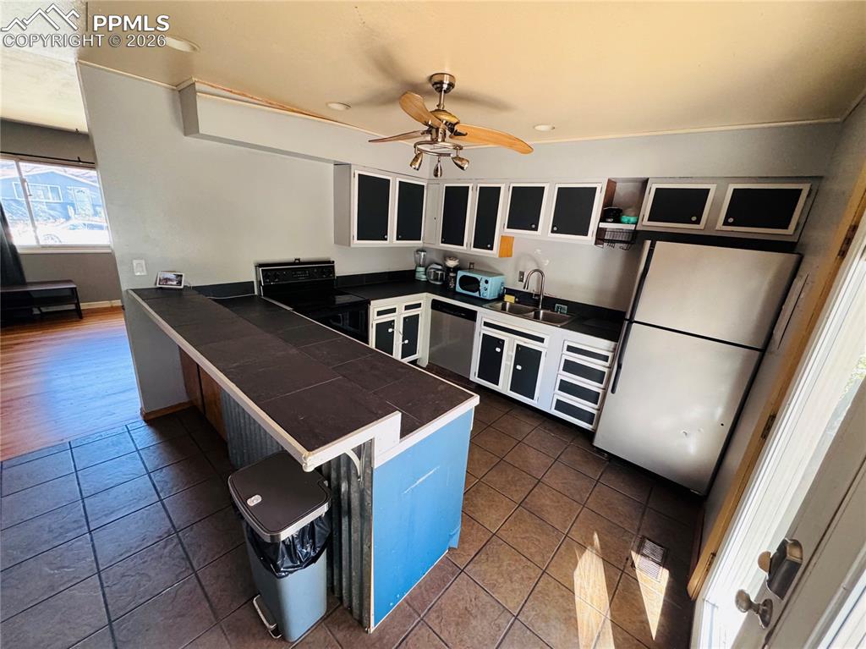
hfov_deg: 102.1
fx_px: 350
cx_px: 433
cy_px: 324
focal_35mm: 14
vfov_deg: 85.6
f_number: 2.2
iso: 500
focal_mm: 2.22
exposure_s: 1/60
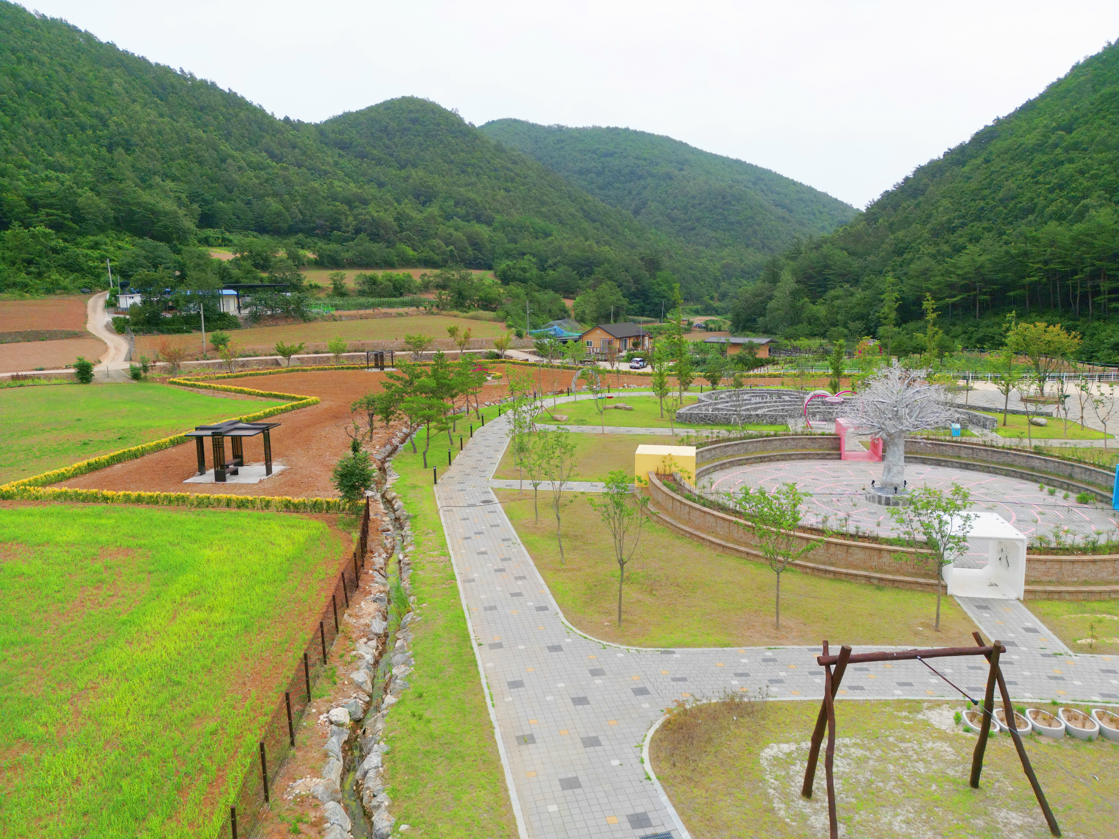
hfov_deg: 71.6
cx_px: 560
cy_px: 420
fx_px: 776
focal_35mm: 24
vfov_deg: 56.8
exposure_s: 1/3200
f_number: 1.7
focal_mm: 6.72
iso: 200
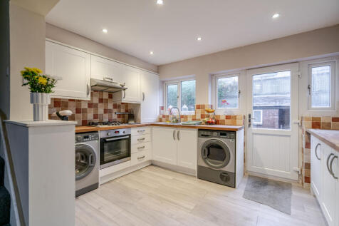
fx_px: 151
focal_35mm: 16
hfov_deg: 96.8
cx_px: 170
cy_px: 113
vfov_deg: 73.7
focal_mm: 16
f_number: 7.1
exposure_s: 1/20
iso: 250
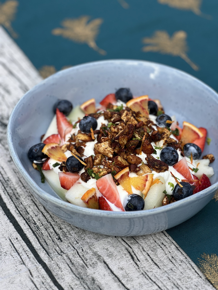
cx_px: 109
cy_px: 145
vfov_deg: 25.3
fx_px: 647
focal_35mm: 77
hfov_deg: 19.1
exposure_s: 1/243
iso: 25
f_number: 2.8
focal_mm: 9
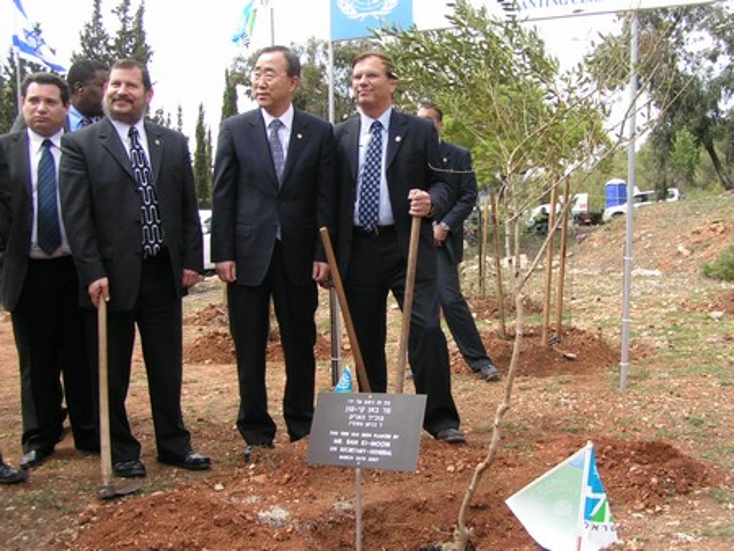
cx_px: 367
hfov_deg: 49.0
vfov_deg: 37.8
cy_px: 276
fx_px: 806
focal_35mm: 38
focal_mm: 5.8
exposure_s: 1/160
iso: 50
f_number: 5
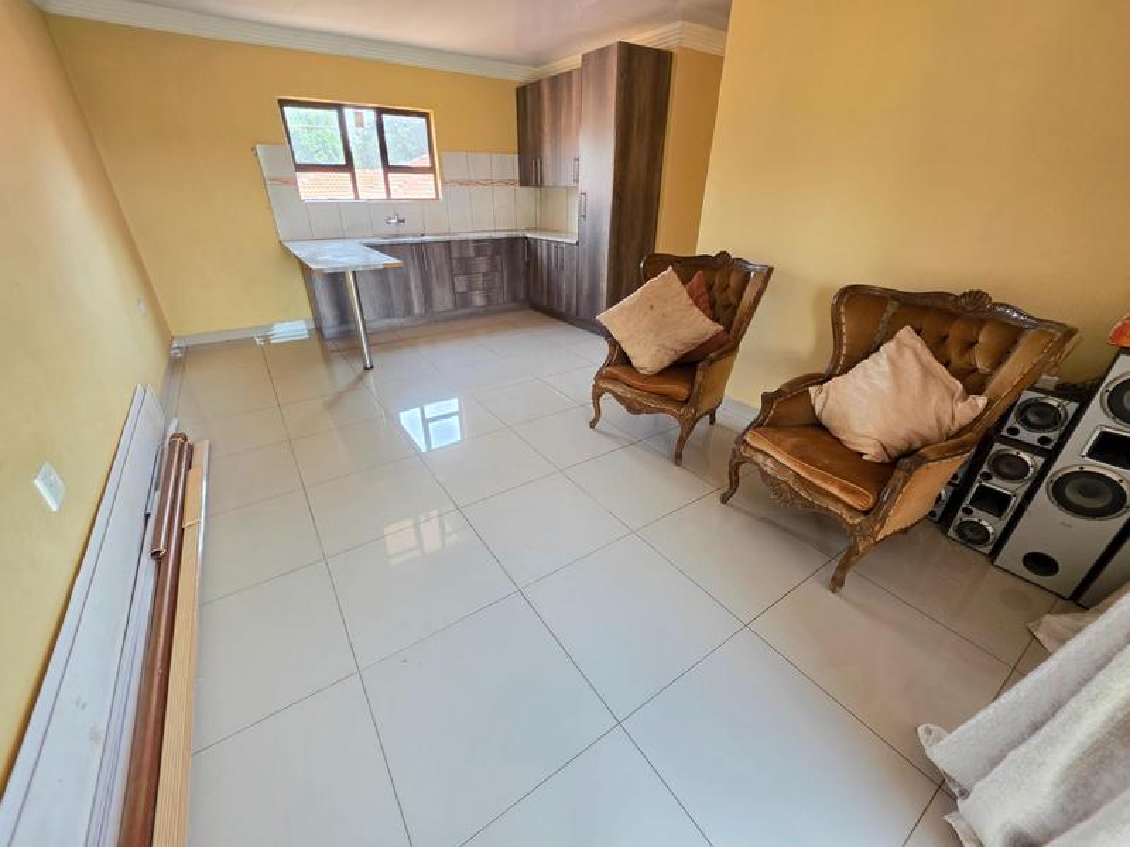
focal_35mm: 13
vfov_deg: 89.9
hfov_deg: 106.2
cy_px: 424
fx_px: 424
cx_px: 565
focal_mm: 2.2
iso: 100
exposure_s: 1/100
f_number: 1.9
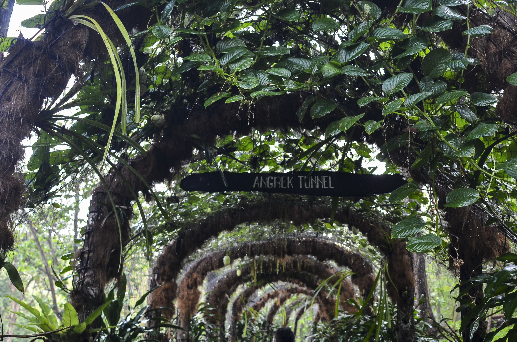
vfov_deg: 31.0
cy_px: 182
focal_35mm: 43
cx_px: 284
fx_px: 616
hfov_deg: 45.5
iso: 640
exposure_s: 1/60
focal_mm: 20
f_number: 4
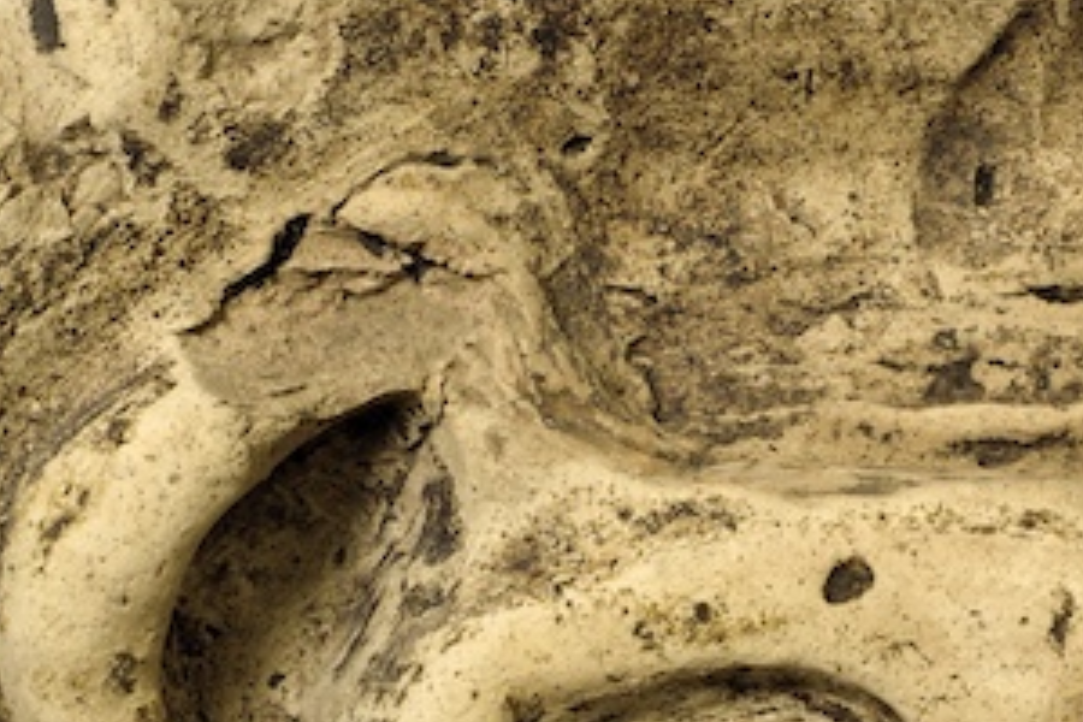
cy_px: 895
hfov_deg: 6.9
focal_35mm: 300
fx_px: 9024
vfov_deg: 4.6
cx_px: 964
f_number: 22
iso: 100
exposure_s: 4
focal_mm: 50
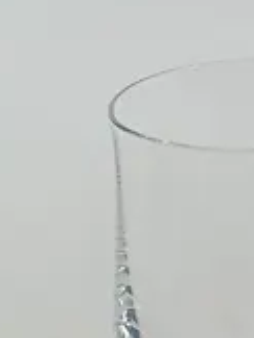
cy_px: 321
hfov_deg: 20.6
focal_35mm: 69
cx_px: 260
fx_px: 673
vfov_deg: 26.9
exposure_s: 1/100
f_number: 1.8
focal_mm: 4.22
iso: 57
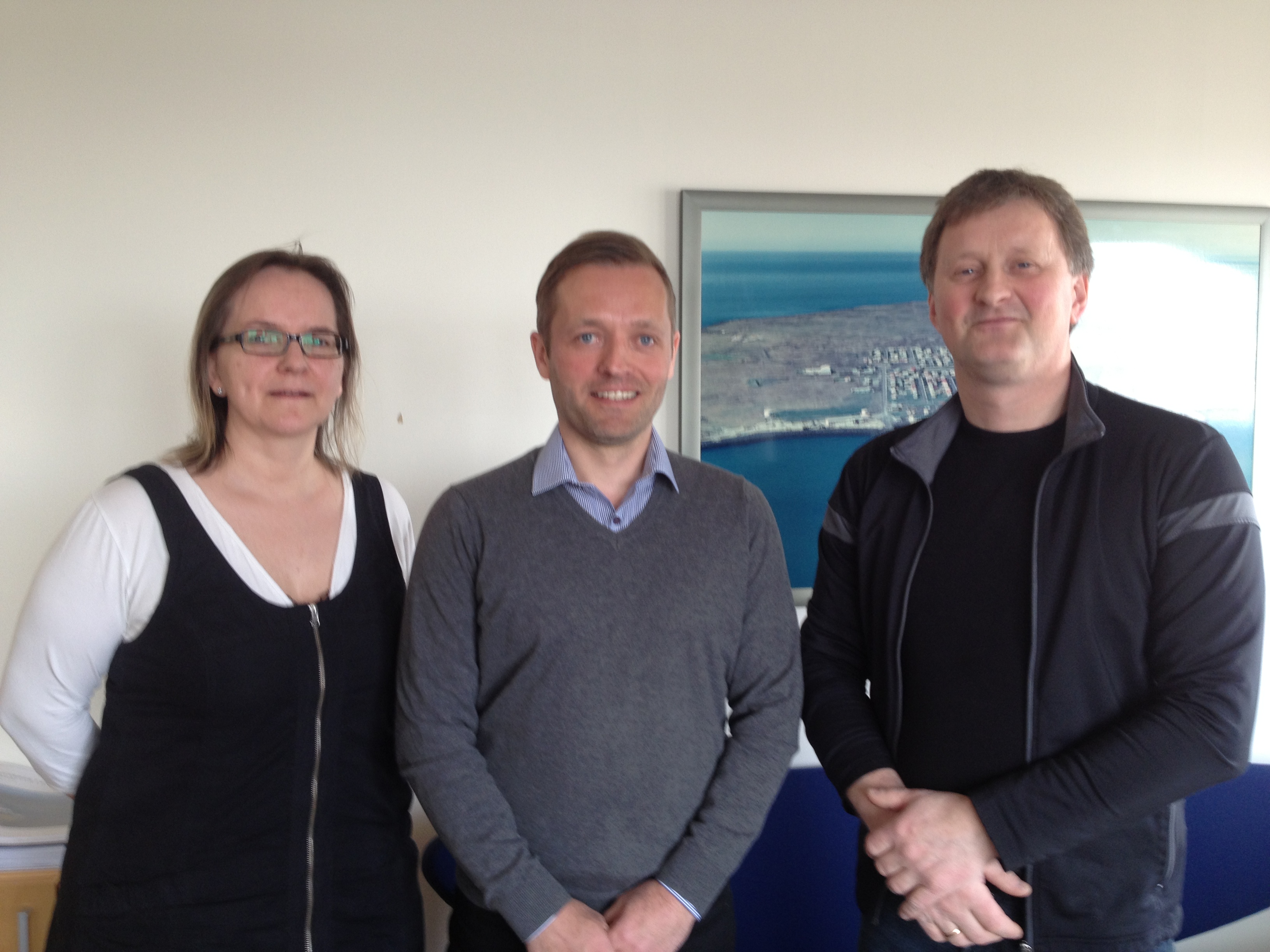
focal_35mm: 35
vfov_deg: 40.7
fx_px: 1284
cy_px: 476
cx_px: 635
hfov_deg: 52.6
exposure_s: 1/24
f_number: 2.4
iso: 50
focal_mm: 4.28
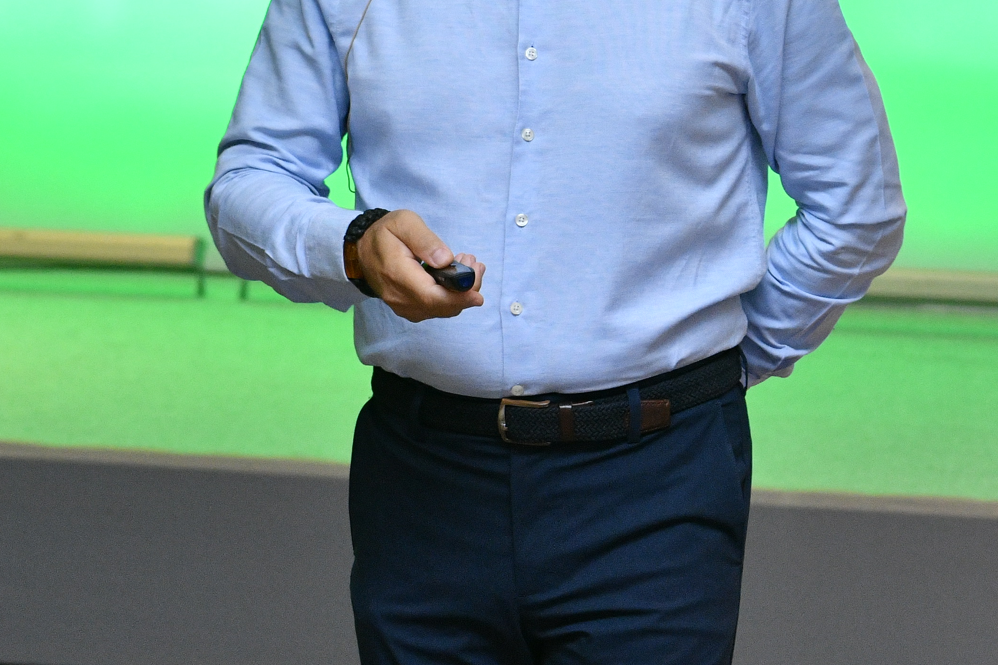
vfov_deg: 6.8
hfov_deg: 10.2
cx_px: 576
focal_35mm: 202
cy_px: 44
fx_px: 5597
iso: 2000
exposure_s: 1/100
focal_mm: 70
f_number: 4.5
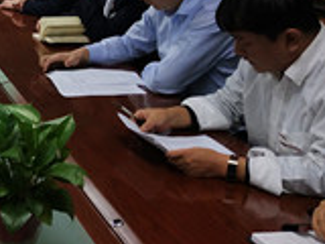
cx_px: -160
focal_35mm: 94
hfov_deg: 18.5
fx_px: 883
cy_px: 42
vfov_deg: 15.6
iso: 146
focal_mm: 3.95
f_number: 1.8
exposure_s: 1/50
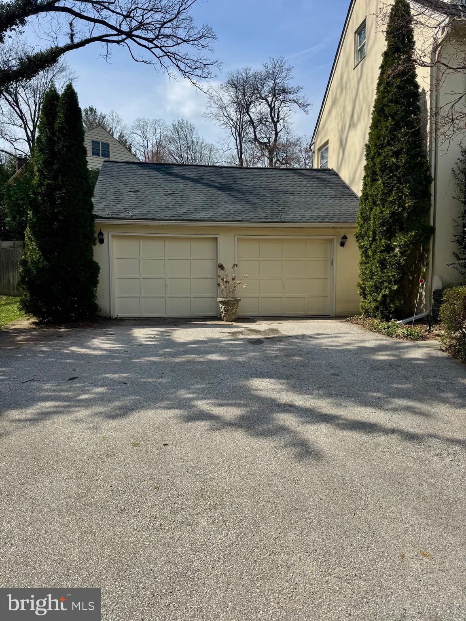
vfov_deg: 71.6
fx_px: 431
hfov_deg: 56.8
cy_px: 310
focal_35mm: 24
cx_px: 233
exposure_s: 1/6410
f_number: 1.78
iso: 80
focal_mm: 6.76
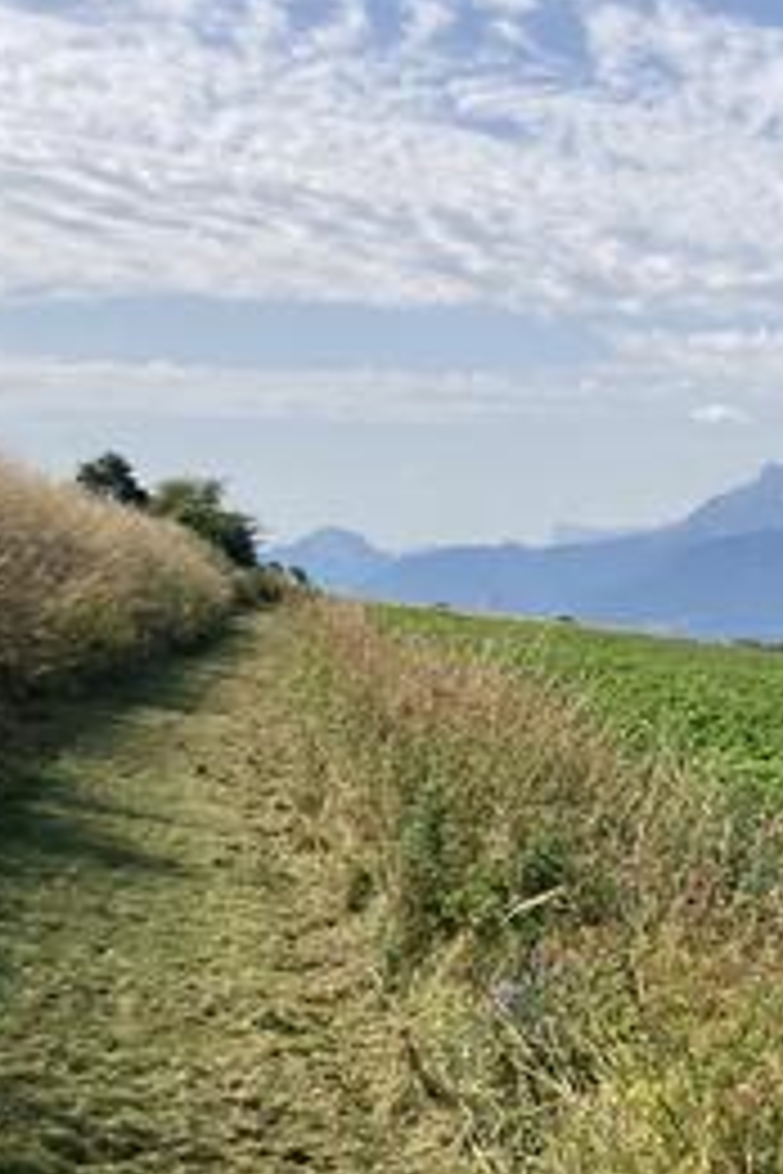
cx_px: 765
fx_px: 2186
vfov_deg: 30.1
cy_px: 657
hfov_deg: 19.8
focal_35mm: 67
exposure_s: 1/3003
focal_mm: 3.99
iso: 20
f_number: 1.8
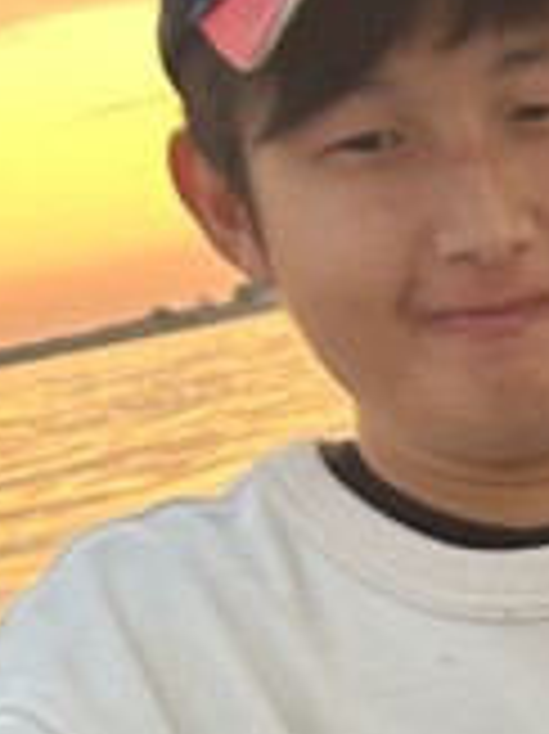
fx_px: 3388
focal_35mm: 160
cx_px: 1472
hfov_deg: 8.2
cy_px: 1292
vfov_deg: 11.5
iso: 80
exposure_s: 1/121
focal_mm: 5.7
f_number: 1.5
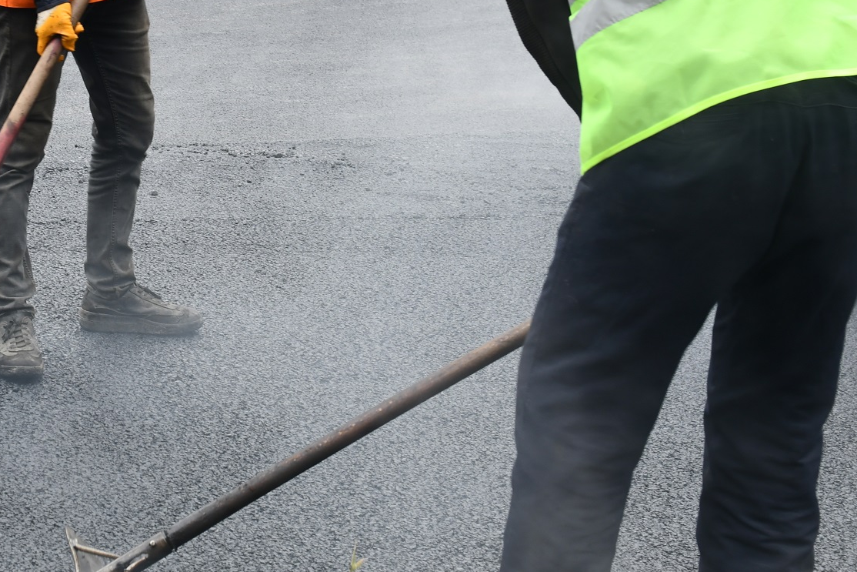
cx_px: 34
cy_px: 49
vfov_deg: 15.7
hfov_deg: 22.9
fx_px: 2047
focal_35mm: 86
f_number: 5.6
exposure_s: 1/100
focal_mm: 29
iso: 64
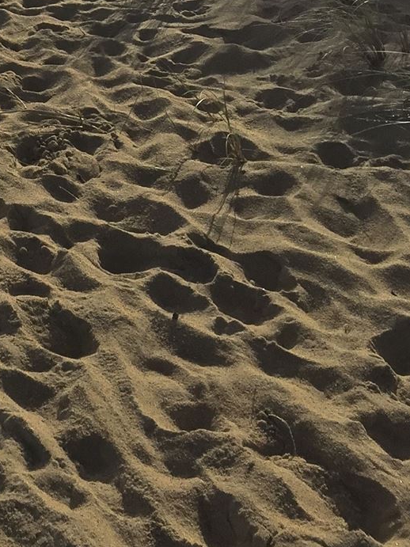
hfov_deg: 16.0
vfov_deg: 20.3
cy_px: -212
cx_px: -161
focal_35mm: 86
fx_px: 1359
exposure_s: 1/9901
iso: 32
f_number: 2.2
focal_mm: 4.15
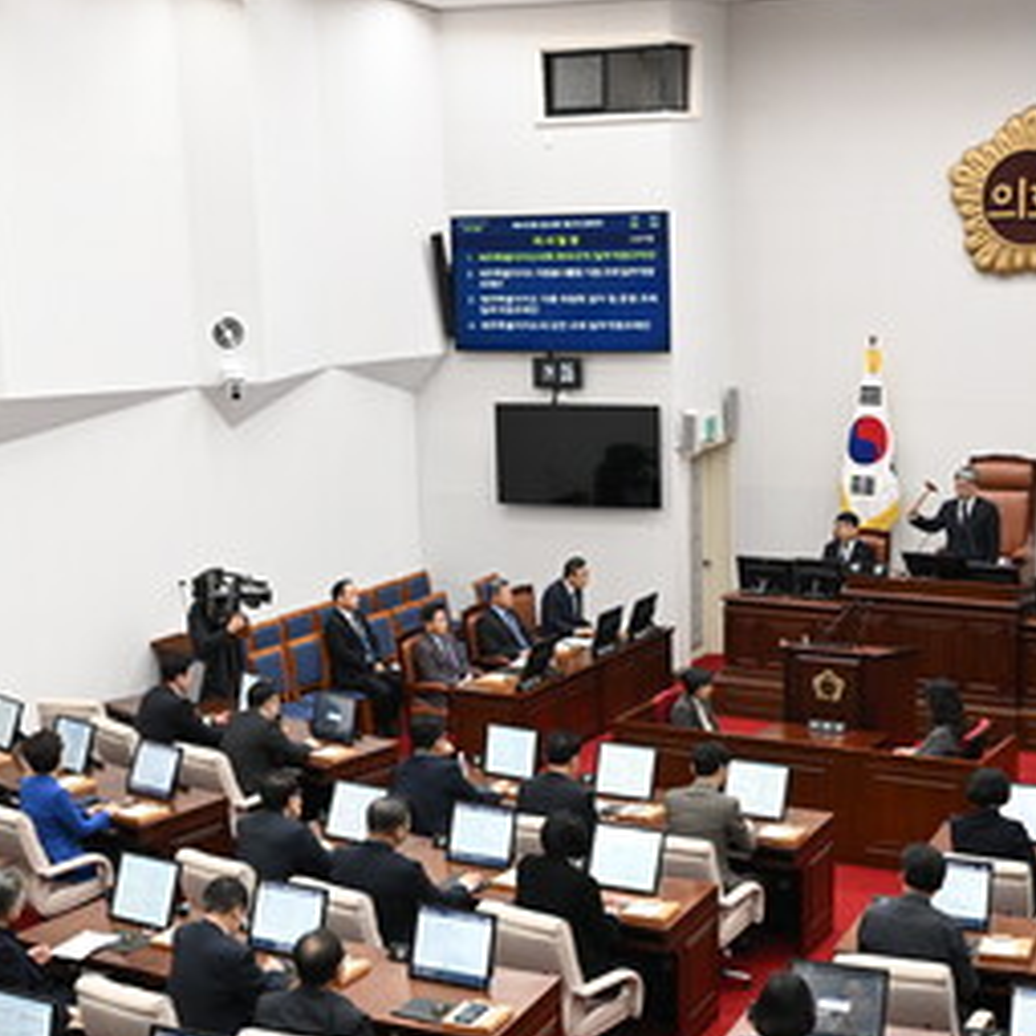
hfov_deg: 28.6
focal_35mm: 60
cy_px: 670
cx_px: 492
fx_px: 2032
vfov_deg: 28.5
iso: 2000
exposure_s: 1/125
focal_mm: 30
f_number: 5.6
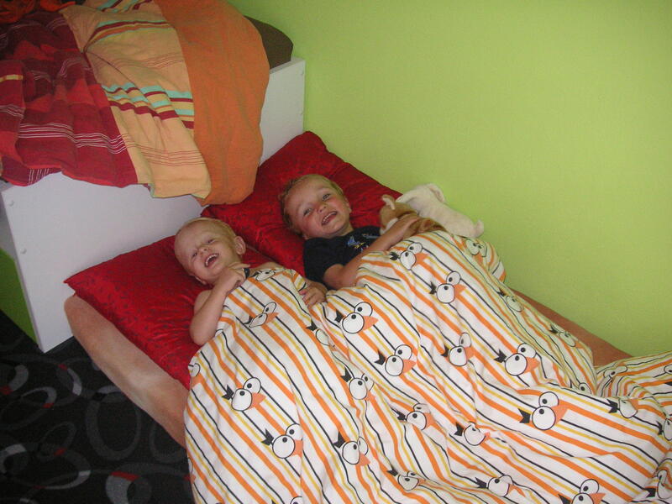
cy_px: 252
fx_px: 718
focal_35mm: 37
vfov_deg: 38.7
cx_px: 336
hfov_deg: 50.1
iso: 160
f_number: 2.8
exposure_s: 1/45
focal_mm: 6.1
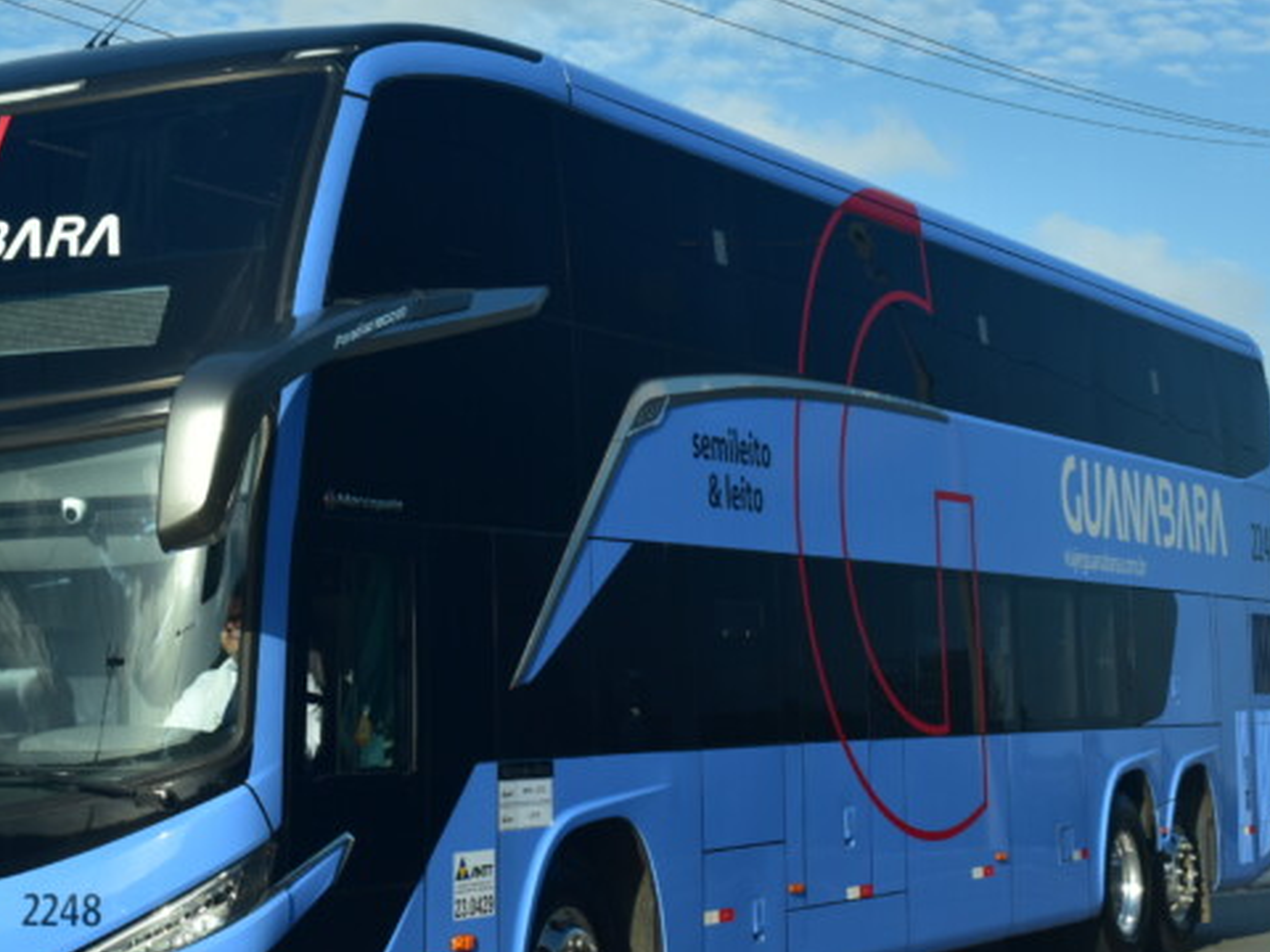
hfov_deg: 23.8
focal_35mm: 82
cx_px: 460
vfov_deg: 18.0
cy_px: 409
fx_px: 3008
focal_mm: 40
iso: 320
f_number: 13
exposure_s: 1/160
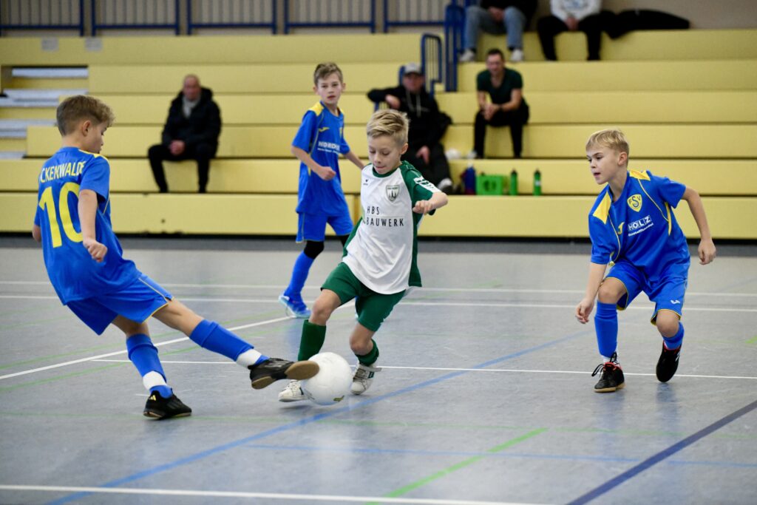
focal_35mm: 116
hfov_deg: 17.6
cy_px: 252
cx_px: 378
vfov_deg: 11.8
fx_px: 2439
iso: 8000
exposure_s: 1/1600
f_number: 2.8
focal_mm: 116
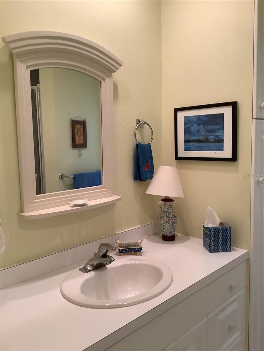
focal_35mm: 31
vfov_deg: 58.4
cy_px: 176
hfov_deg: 45.4
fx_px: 315
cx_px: 132
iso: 200
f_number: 2.4
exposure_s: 1/60
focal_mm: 3.3
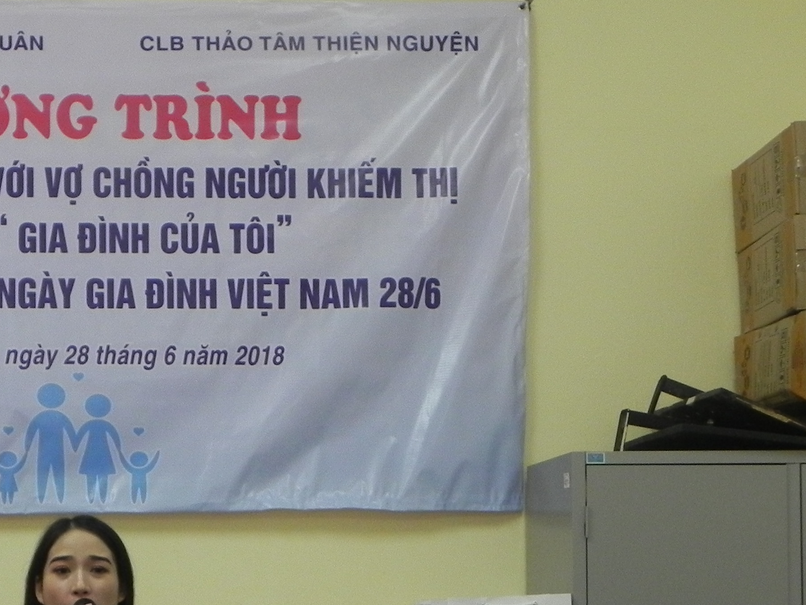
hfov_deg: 23.0
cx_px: 83
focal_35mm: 83
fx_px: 1933
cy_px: 563
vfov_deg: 17.5
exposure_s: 1/30
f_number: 3.2
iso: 281
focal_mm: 7.3
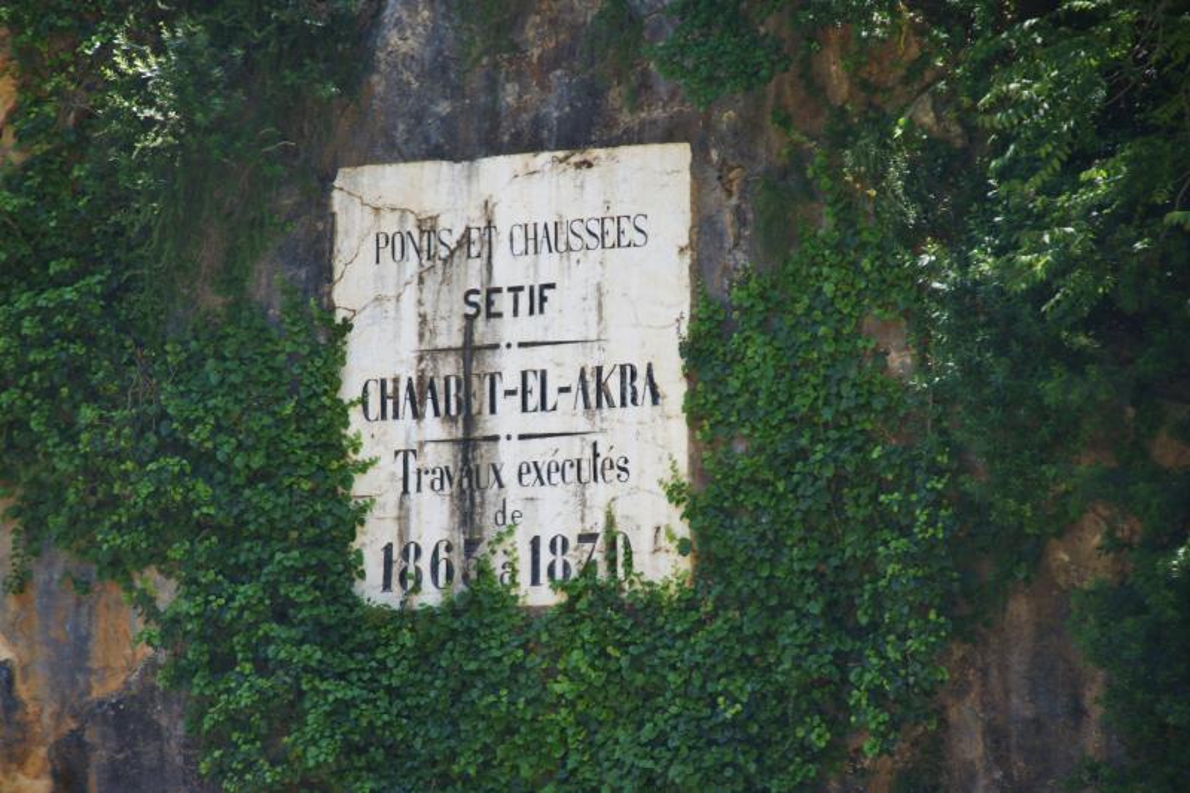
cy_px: 396
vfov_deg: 6.8
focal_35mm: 202
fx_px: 6692
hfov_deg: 10.2
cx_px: 595
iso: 250
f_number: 5.6
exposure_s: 1/250
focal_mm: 135
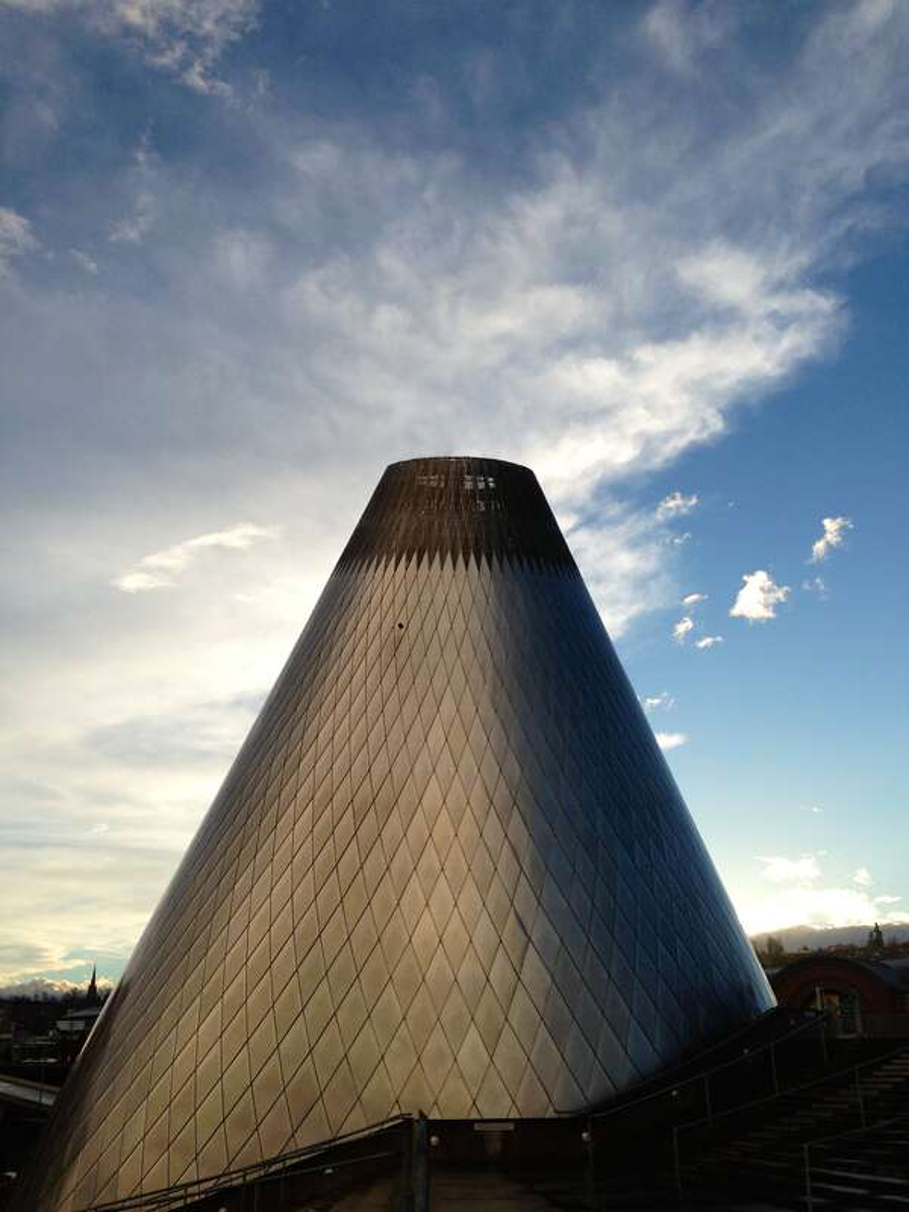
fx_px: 1155
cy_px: 606
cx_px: 454
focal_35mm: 33
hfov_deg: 42.9
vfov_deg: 55.4
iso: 50
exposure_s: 1/1595
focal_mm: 4.13
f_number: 2.4
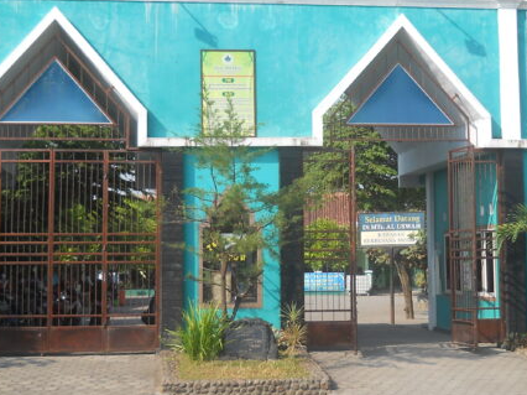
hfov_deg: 29.0
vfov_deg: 21.9
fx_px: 1019
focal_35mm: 67
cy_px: 208
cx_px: 254
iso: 80
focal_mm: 6.72
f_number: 5.5
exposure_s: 1/200
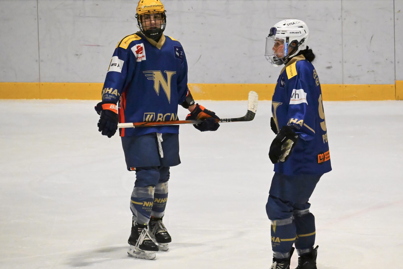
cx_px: 238
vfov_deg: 4.7
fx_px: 3302
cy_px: 146
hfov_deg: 7.0
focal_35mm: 295
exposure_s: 1/4000
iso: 8000
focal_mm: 150
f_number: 5.3
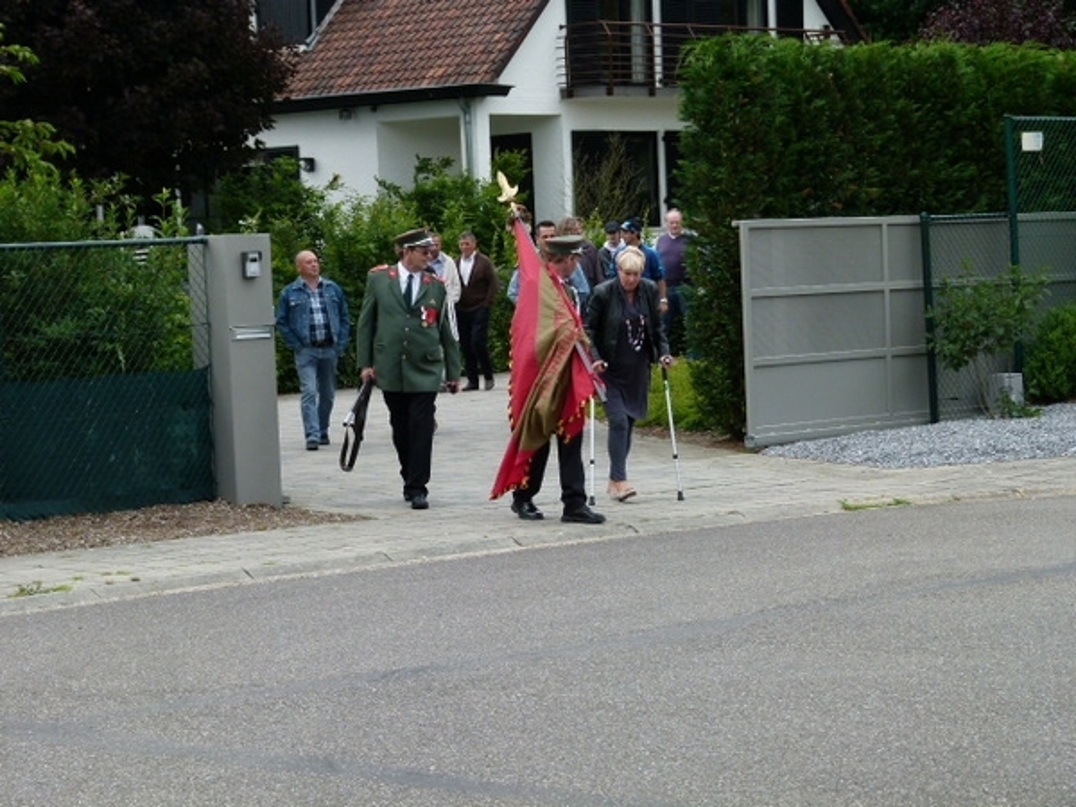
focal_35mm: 99
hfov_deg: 19.8
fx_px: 3077
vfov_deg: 14.9
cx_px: 538
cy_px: 404
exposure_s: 1/250
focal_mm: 17.8
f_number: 4
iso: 100
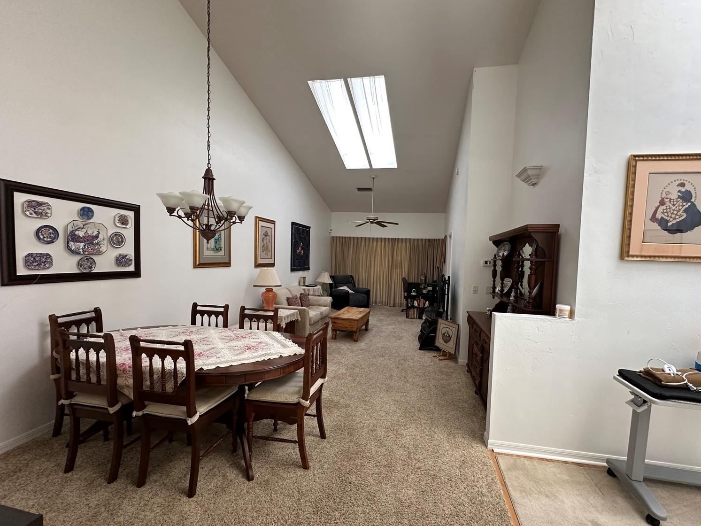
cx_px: 371
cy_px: 277
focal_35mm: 15
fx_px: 304
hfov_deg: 98.1
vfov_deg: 81.7
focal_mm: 2.22
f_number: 2.2
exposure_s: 1/120
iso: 250
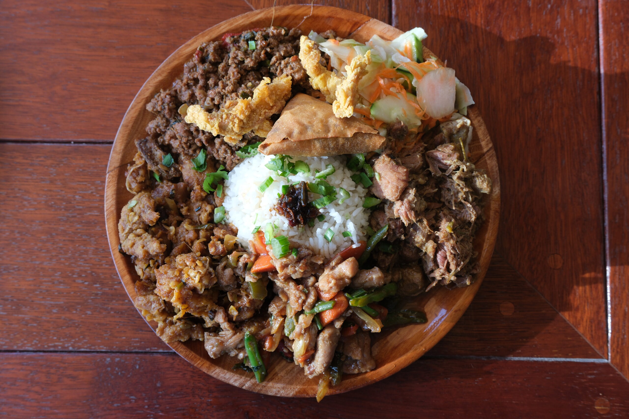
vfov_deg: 36.9
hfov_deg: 53.1
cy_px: 210
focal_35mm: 36
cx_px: 314
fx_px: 629
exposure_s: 1/120
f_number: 5
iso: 400
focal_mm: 24.1
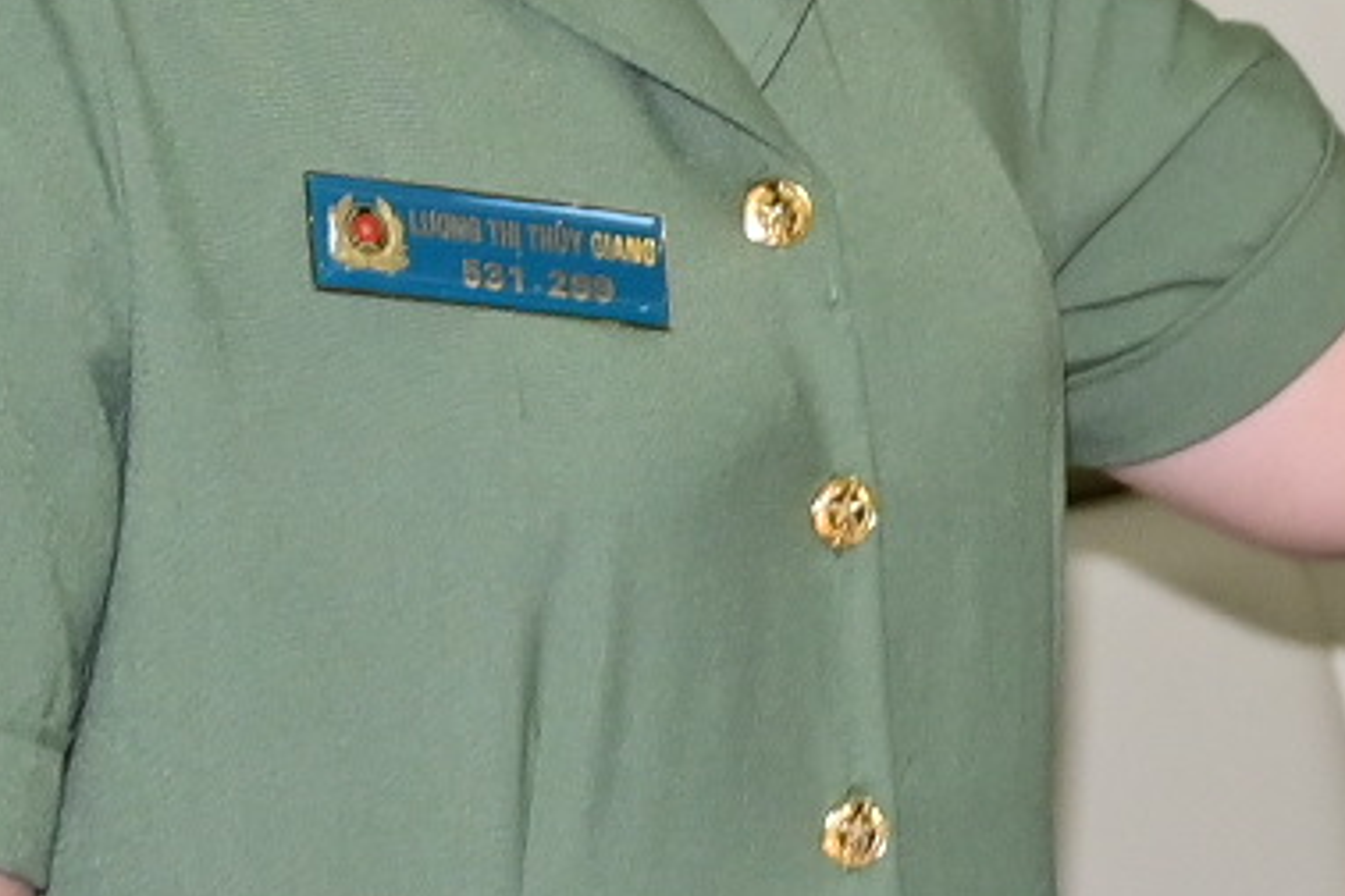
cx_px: 2658
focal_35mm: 271
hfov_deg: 7.3
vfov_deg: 5.0
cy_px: -537
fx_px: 10124
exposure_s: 1/200
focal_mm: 35
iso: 800
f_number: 4.5
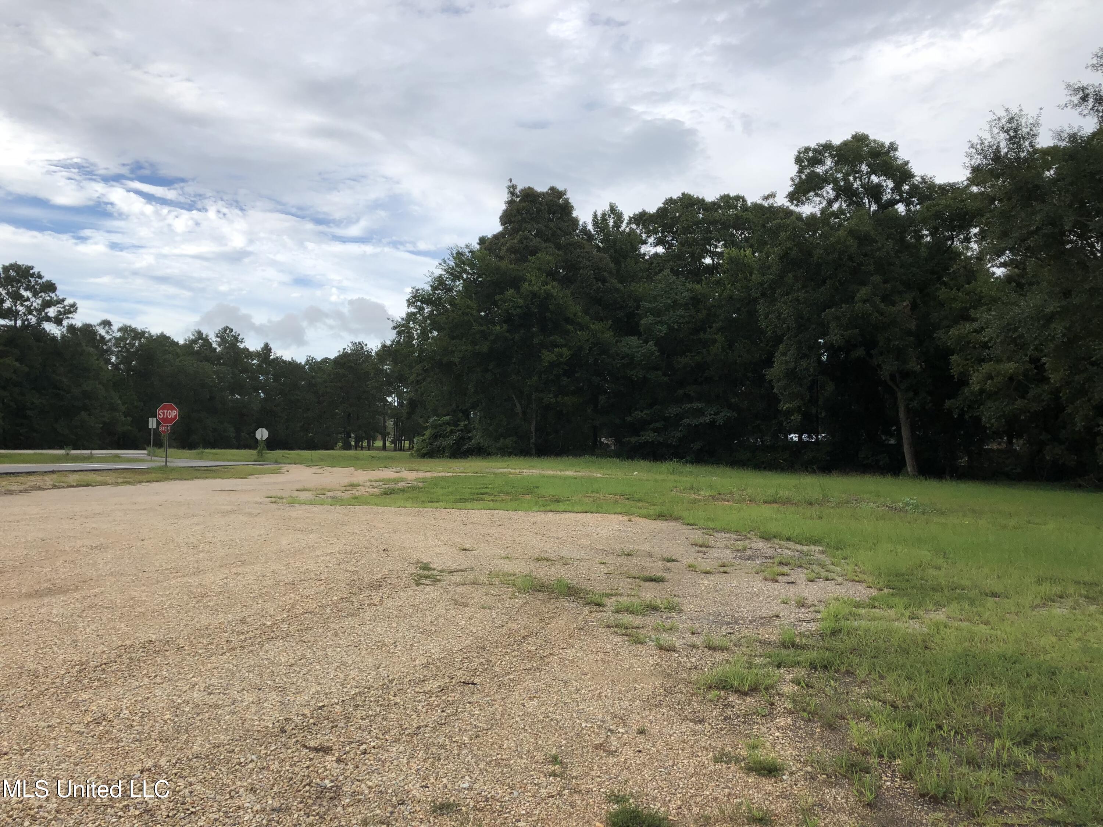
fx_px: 892
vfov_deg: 49.7
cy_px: 414
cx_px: 552
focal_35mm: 28
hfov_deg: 63.4
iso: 20
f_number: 1.8
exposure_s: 1/1263
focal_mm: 3.99
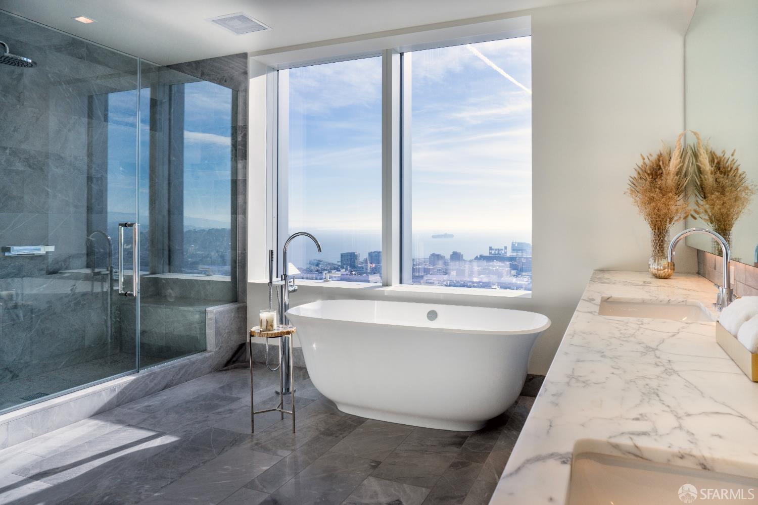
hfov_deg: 73.7
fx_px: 505
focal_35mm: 24
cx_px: 379
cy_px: 252
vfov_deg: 53.1
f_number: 11
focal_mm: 24
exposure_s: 1/160
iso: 100
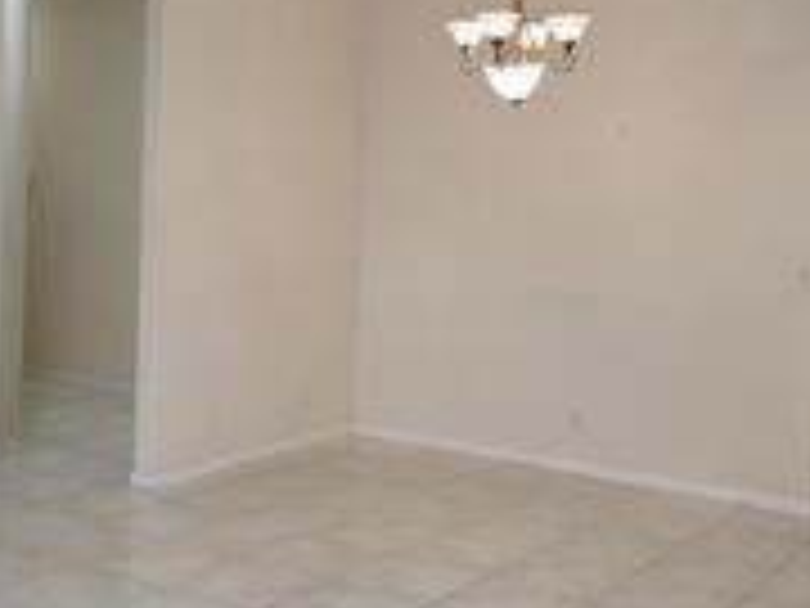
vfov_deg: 28.4
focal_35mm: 51
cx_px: 418
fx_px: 1193
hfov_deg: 37.5
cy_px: 212
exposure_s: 1/120
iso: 64
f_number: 1.7
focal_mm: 6.3
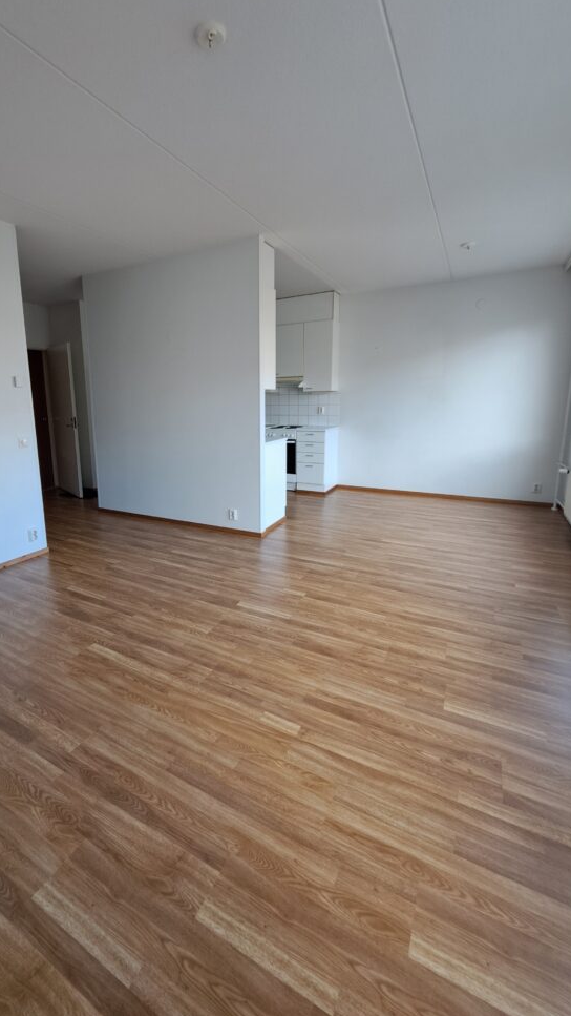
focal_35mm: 15
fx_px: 404
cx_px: 215
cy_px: 491
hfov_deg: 69.4
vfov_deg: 103.0
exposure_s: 1/50
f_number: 2.2
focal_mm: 1.74
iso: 100
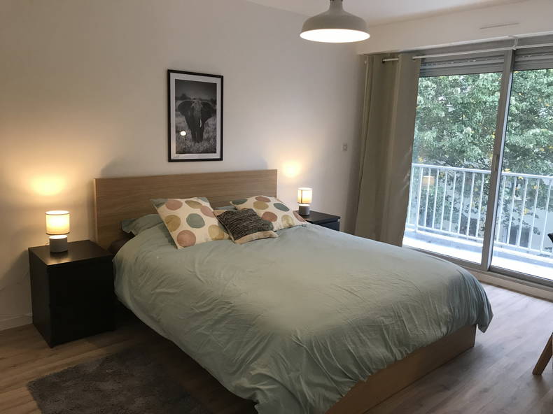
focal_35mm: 28
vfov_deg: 49.7
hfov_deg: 63.5
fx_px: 447
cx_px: 276
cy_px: 207
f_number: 1.8
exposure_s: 1/25
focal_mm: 3.99
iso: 32
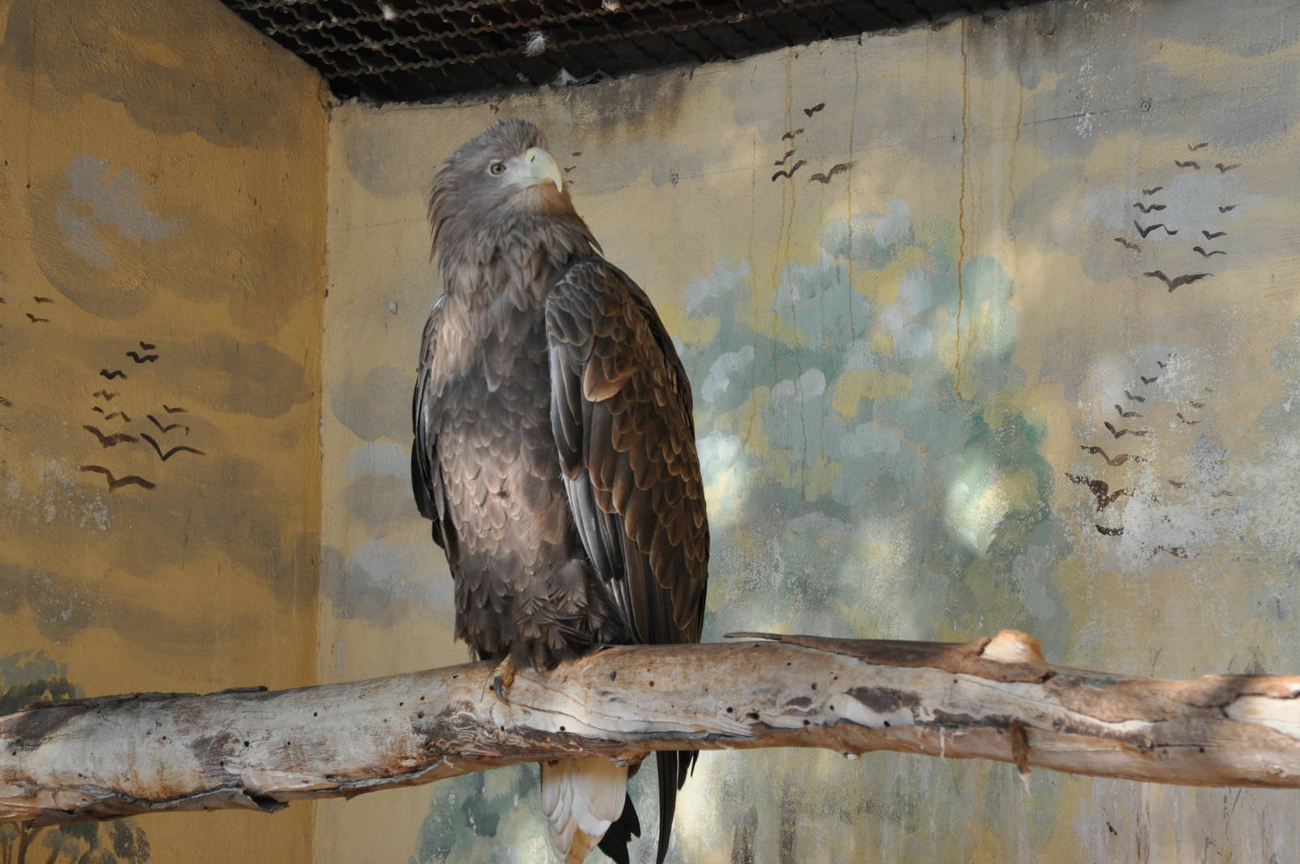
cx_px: 650
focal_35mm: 210
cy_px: 432
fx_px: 7575
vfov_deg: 6.5
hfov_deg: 9.8
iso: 800
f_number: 4.8
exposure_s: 1/1000
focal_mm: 140
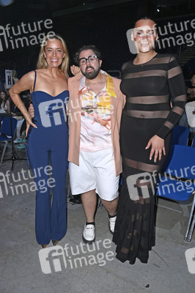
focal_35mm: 28
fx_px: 228
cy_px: 146
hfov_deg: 46.3
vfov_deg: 65.5
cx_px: 98
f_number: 5
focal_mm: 28
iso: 1000
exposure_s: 1/125
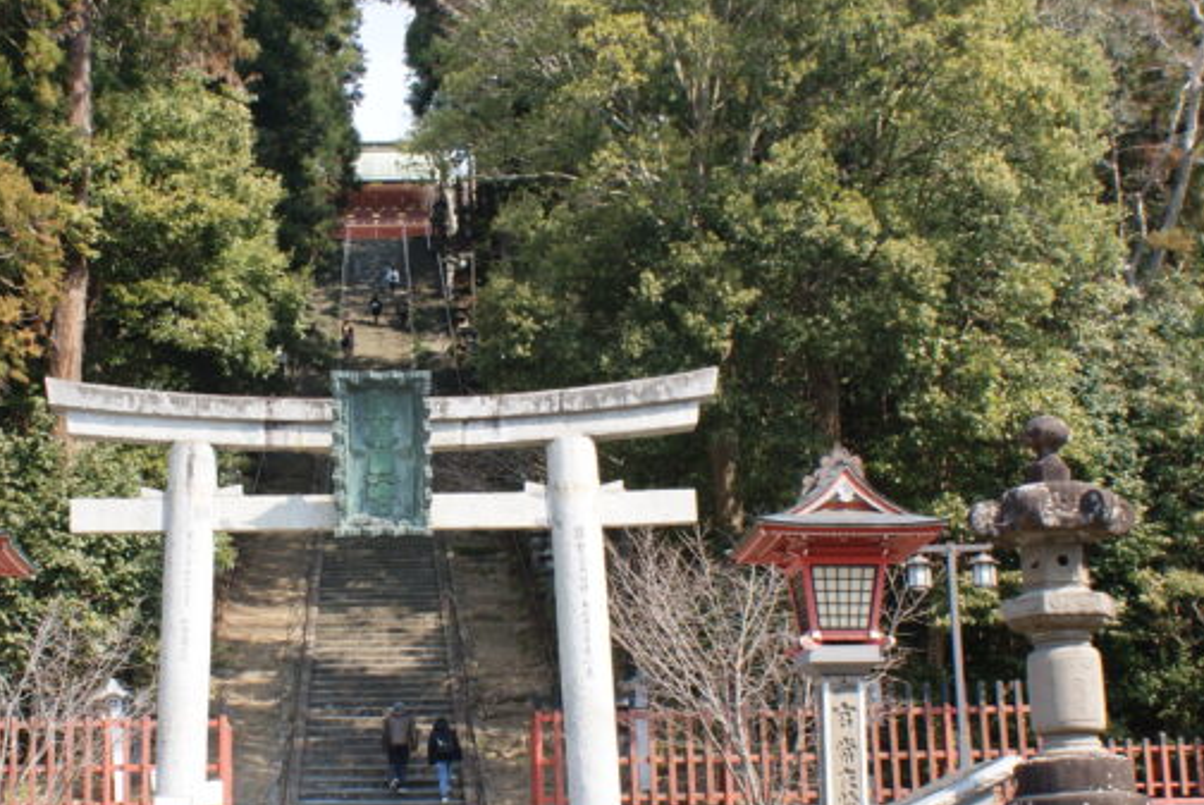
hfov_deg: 32.6
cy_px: 412
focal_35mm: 61
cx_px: 401
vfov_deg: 22.3
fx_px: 2042
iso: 100
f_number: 9
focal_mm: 20
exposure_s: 1/80
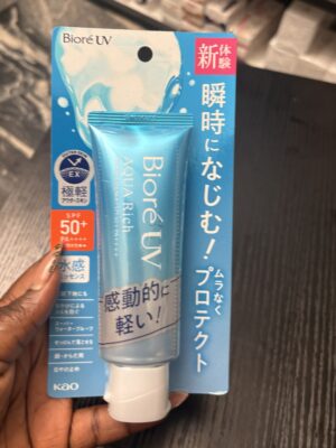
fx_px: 336
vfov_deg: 67.3
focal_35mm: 26
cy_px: 224
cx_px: 168
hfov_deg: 53.1
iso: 200
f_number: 1.6
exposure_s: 1/60
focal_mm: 5.96
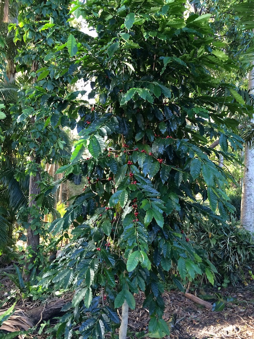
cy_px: 170
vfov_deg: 60.0
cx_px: 127
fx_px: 294
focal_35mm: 30
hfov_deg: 46.8
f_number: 2.2
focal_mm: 4.12
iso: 50
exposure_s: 1/30
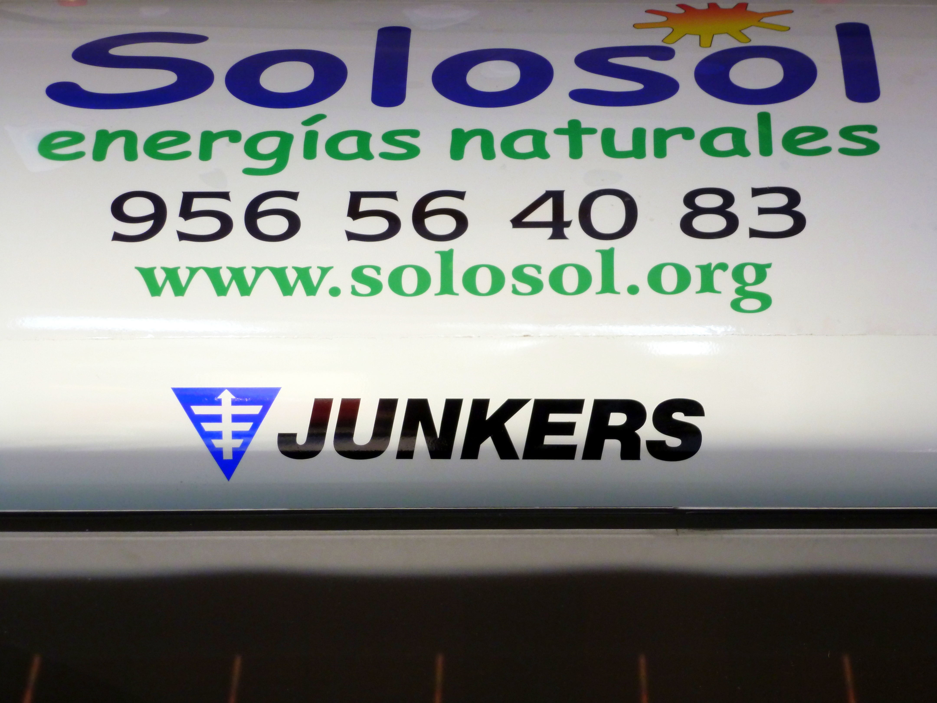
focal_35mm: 82
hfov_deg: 23.8
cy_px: 352
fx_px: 2220
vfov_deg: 18.0
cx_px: 468
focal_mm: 14.8
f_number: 4.8
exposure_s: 1/60
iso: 160
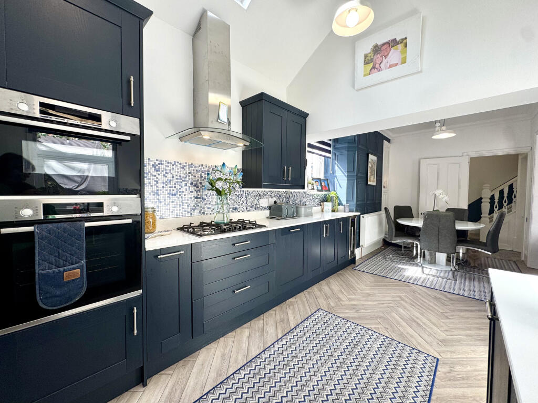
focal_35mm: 14
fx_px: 218
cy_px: 202
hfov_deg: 102.1
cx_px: 269
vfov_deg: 85.7
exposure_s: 1/99
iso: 50
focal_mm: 2.22
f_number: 2.2
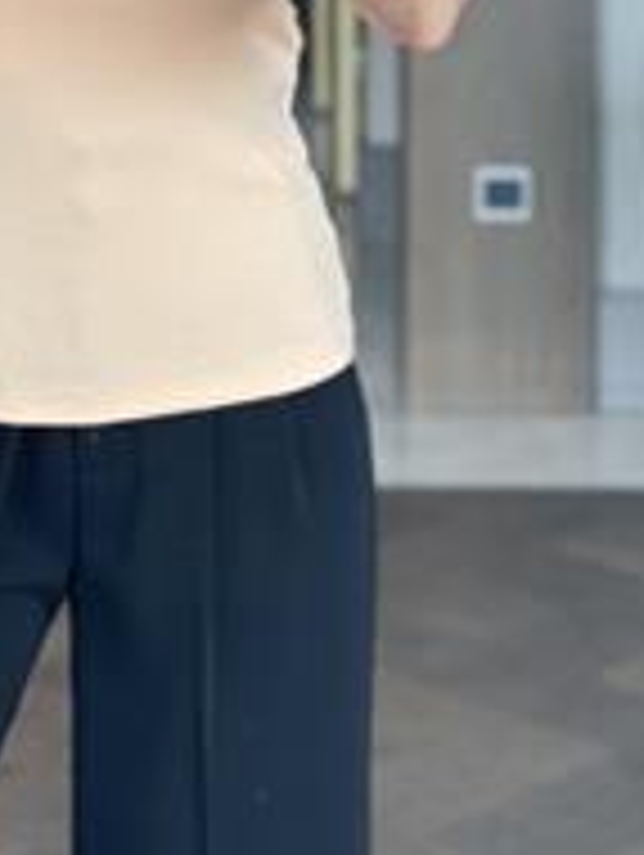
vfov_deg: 15.0
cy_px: -94
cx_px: 162
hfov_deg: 11.6
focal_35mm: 128
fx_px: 3168
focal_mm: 6.86
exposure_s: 1/82
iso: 125
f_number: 1.78
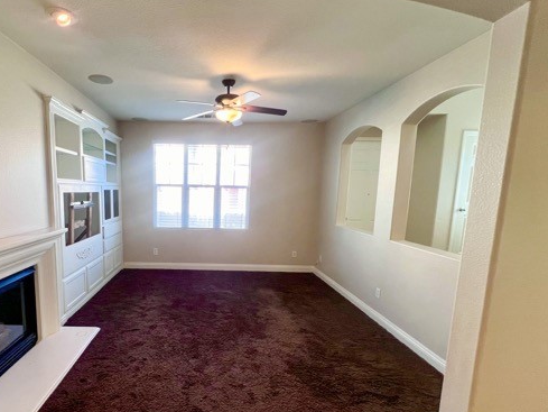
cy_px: 225
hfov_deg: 88.9
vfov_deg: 74.6
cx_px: 199
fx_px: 269
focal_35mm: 17
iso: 200
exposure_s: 1/120
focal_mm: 1.57
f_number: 1.8
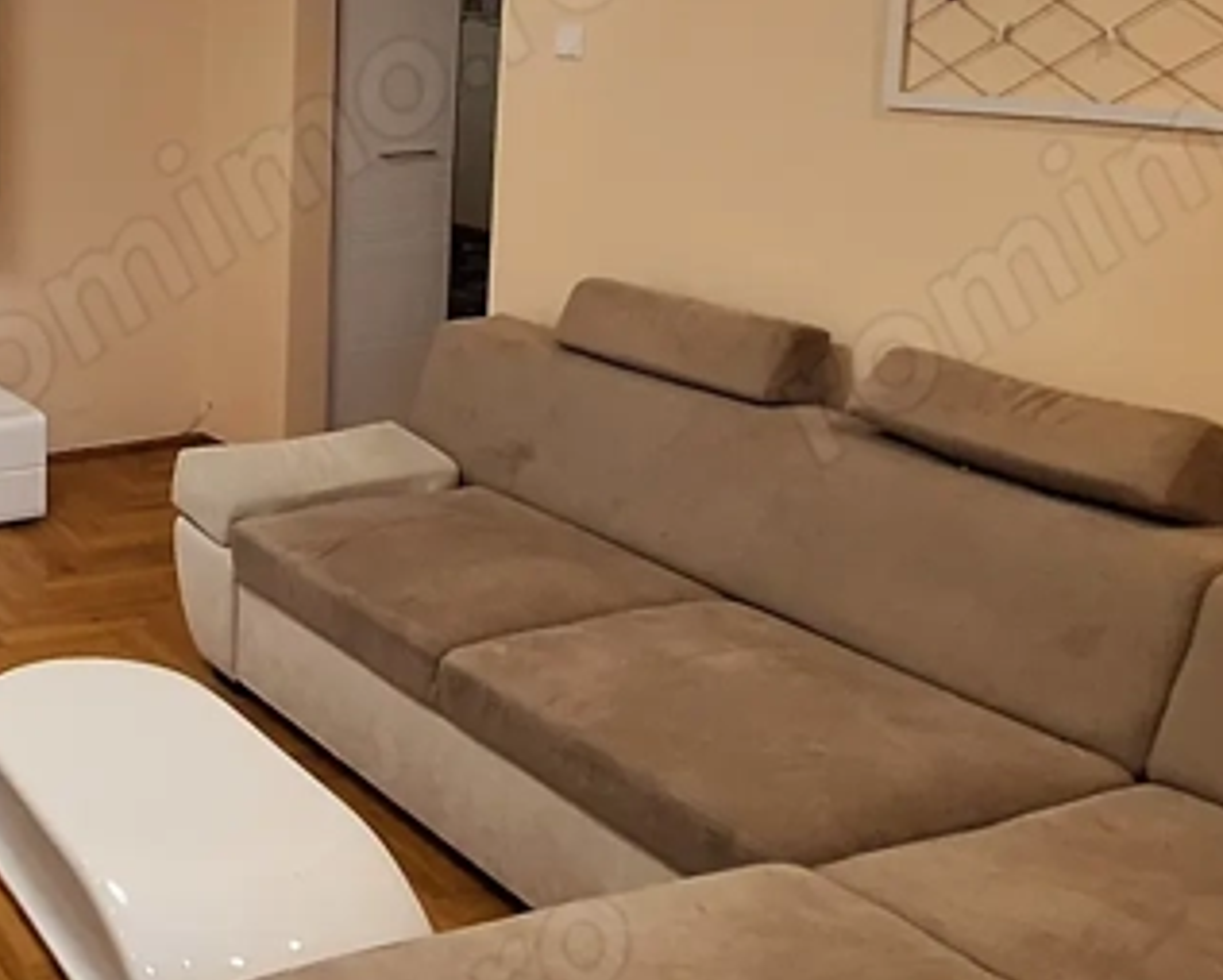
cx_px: -158
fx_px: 1449
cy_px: 239
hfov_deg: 37.4
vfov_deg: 36.5
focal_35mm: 40
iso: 160
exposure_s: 1/50
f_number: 2.2
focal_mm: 1.74
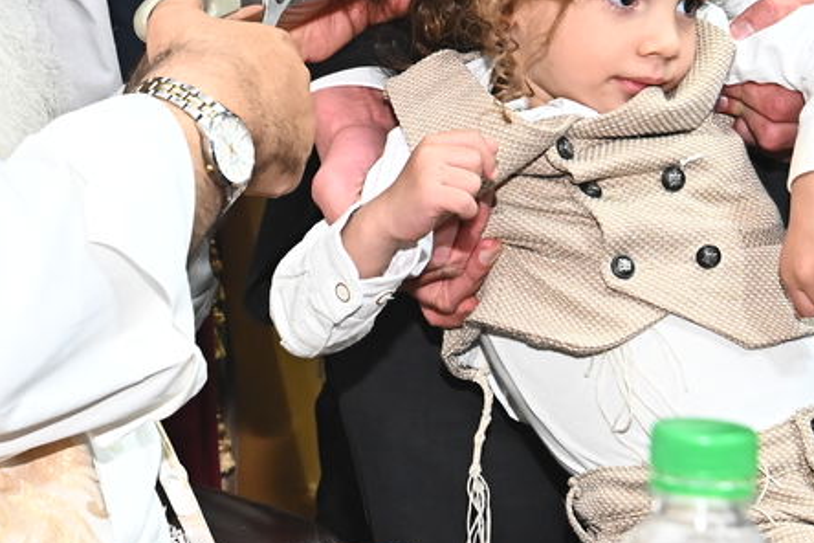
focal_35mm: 145
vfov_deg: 9.3
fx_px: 3278
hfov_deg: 14.1
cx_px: 180
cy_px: -147
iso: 2000
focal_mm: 46
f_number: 8
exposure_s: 1/200
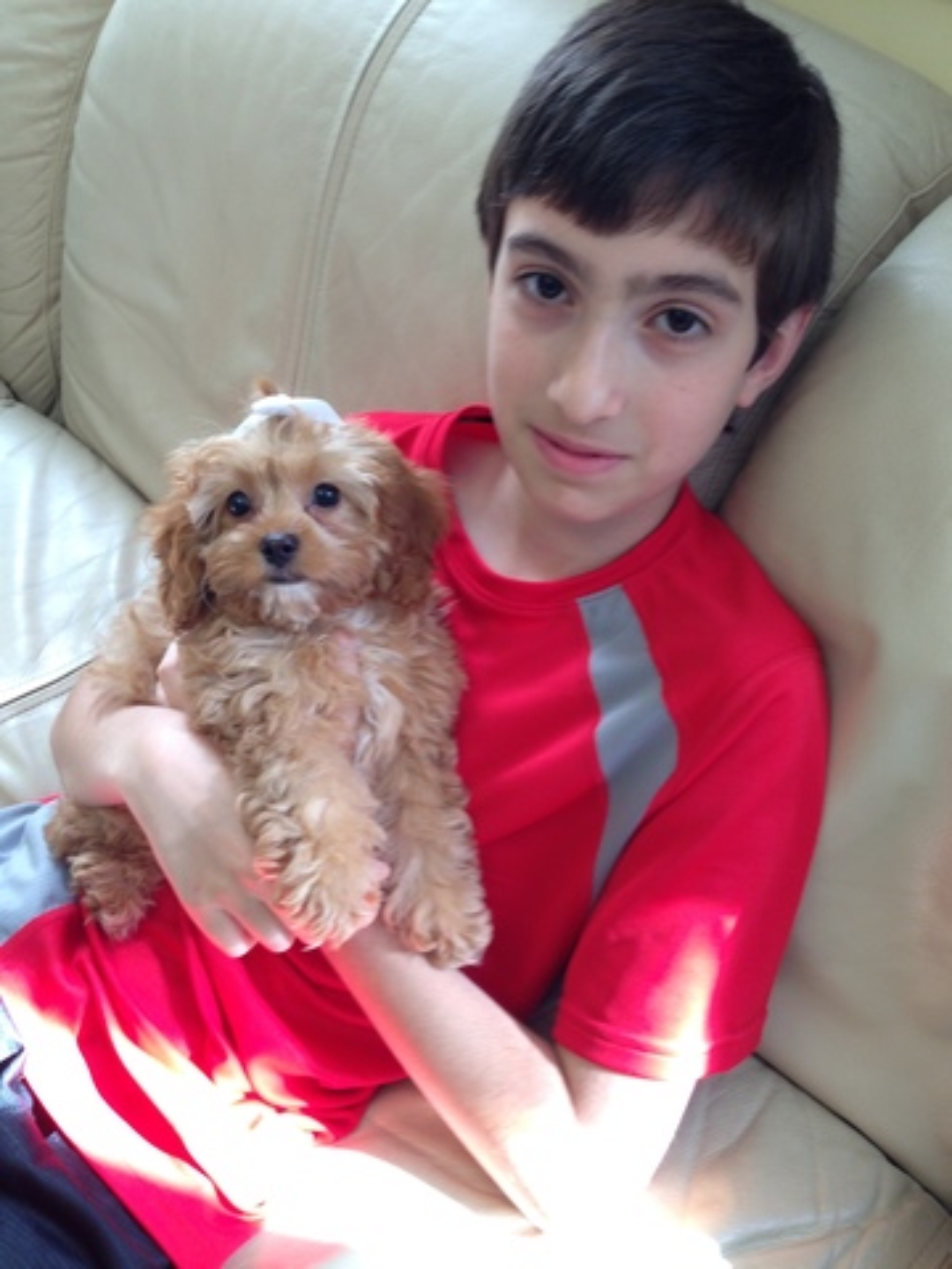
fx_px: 1210
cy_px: 634
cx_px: 476
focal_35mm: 33
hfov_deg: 42.9
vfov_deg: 55.4
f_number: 2.4
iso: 50
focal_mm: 4.12
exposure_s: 1/40
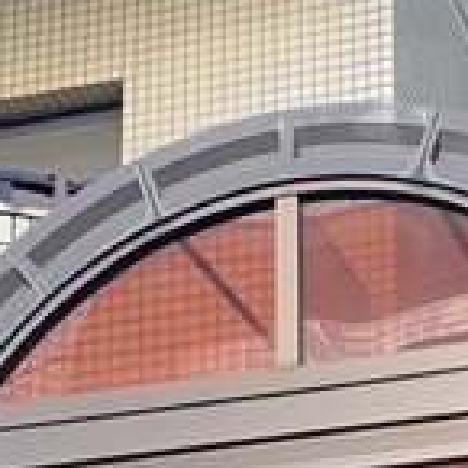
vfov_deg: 13.5
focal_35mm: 111
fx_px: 1698
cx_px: 625
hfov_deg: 14.9
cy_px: 933
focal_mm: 4.25
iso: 32
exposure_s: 1/121
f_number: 1.8
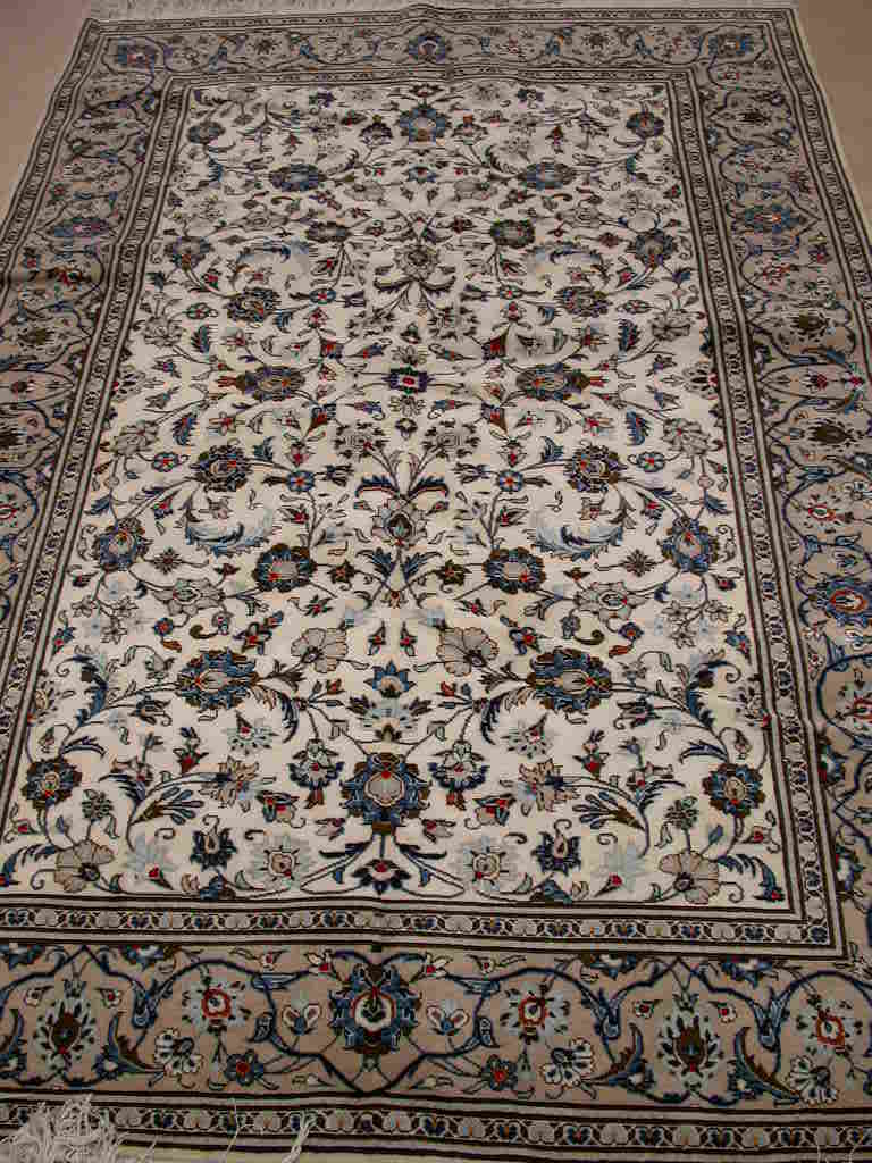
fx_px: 1276
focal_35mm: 38
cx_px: 436
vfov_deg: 49.0
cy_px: 582
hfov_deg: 37.7
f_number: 2.6
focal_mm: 7.85
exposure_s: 1/48.9
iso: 100
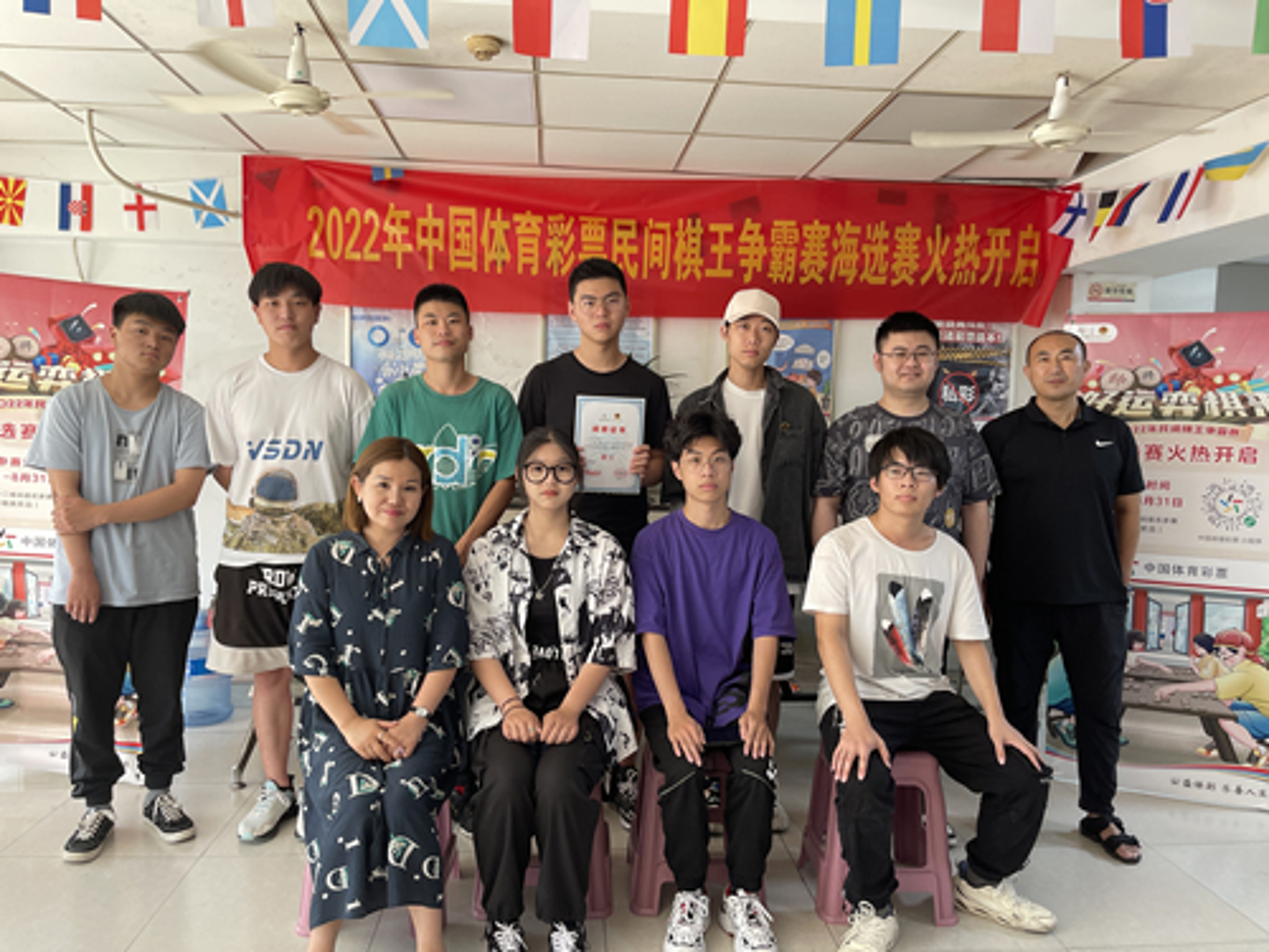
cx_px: 634
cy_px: 476
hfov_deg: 67.3
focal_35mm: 26
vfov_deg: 53.1
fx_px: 953
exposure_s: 1/116
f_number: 1.6
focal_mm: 5.1
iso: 125
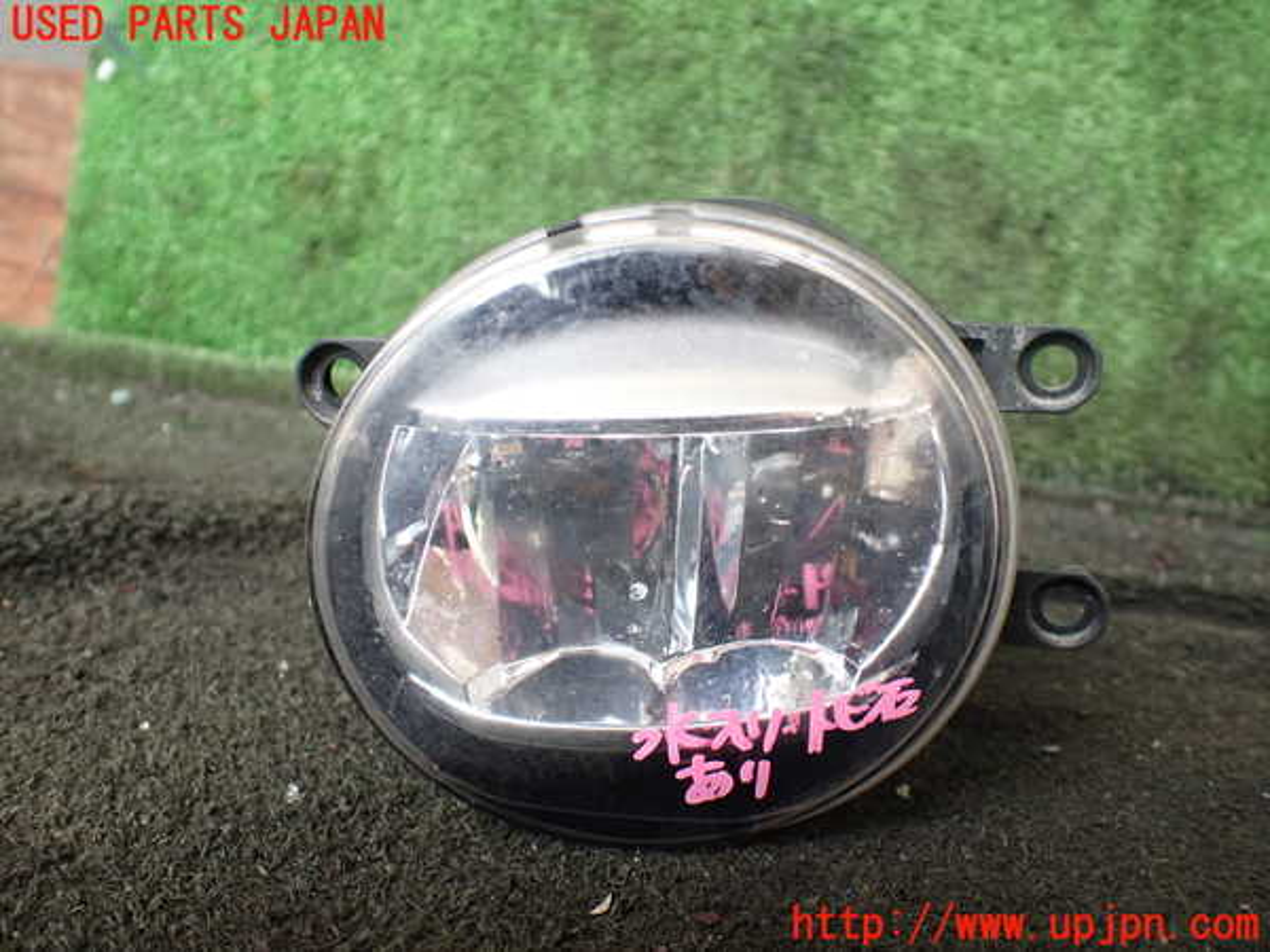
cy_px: 476
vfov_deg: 46.8
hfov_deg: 60.0
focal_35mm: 30
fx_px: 1101
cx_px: 635
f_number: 2.3
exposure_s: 1/125
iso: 320
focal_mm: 5.4
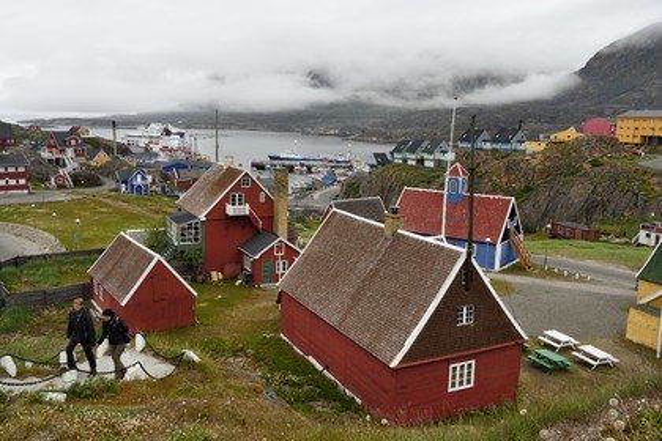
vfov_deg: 41.1
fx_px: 588
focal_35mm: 32
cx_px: 331
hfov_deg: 58.7
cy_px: 220
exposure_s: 1/250
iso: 400
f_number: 10
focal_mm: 32
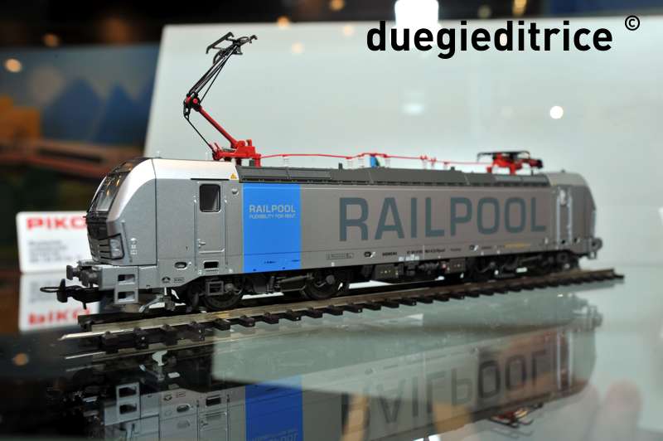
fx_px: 644
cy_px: 220
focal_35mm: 35
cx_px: 332
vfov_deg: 37.8
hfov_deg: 54.5
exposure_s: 1/60
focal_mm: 35
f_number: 11
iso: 400
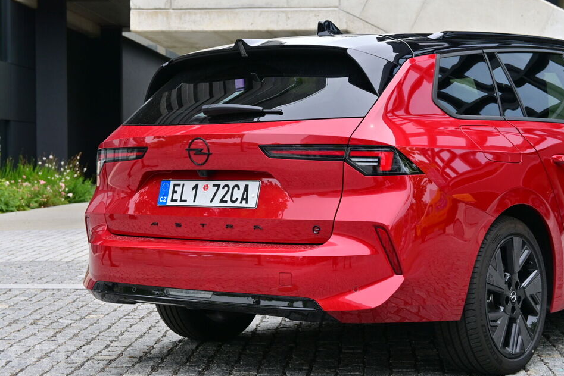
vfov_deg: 18.0
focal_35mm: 76
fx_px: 1191
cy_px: 189
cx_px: 285
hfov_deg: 26.6
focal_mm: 50
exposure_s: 1/500
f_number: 6.3
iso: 250
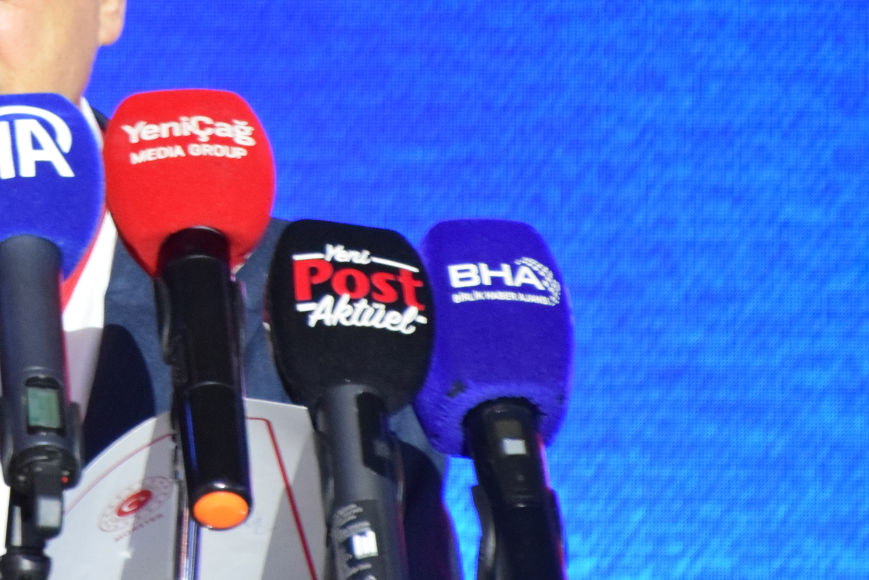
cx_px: -24
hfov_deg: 2.1
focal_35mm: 975
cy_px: -20
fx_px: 23537
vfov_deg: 1.4
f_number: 6.3
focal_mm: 270
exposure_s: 1/40
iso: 3200
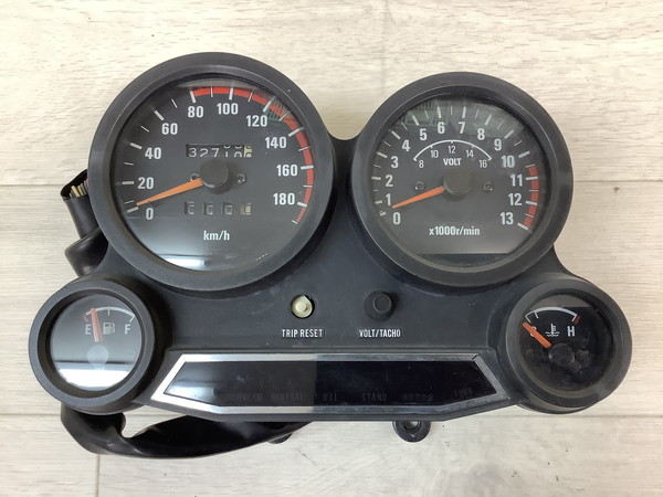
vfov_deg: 45.4
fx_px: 594
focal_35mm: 31
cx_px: 332
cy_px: 248
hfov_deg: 58.4
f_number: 2.4
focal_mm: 3.3
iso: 125
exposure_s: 1/50
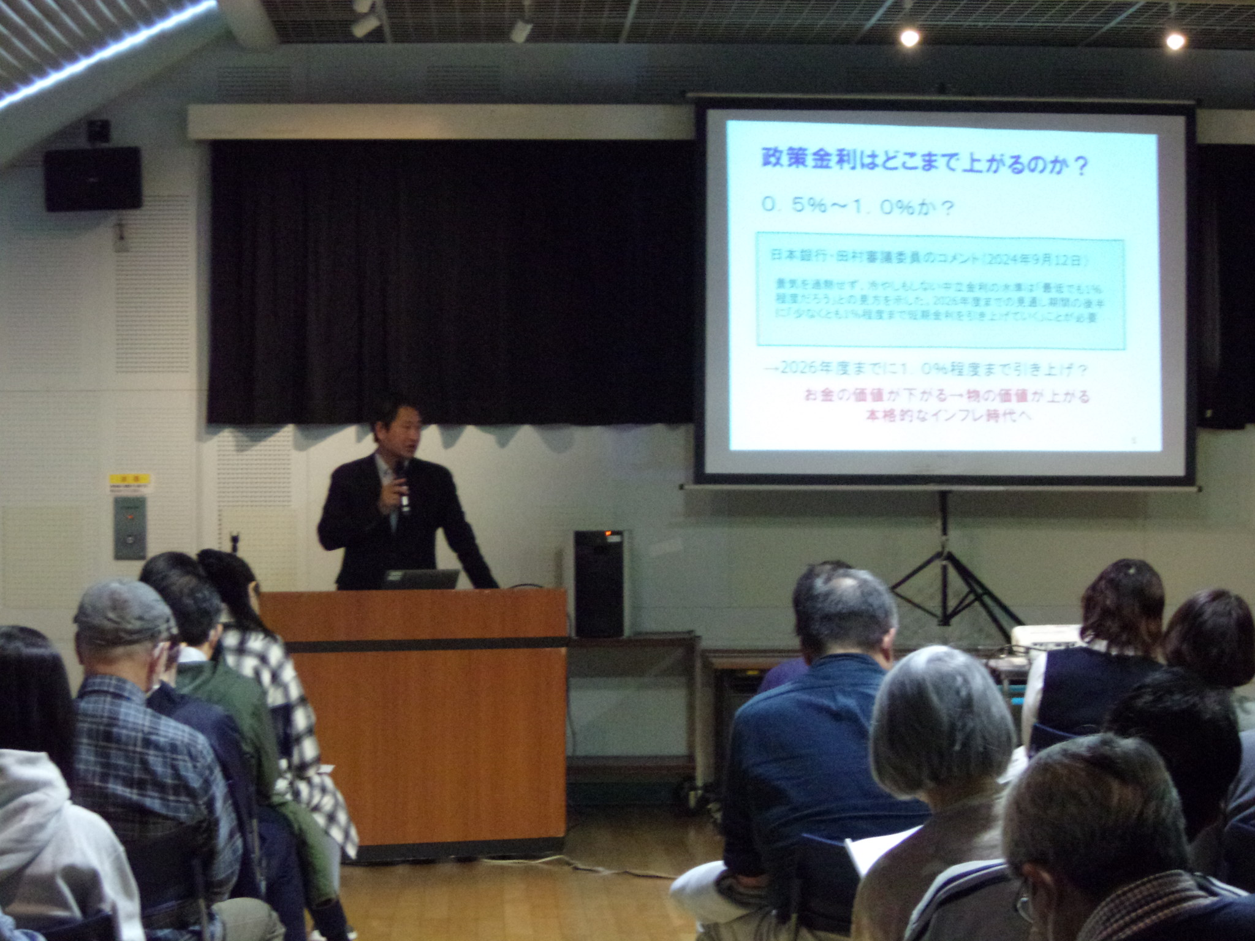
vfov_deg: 13.7
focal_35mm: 108
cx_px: 628
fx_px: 3916
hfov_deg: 18.2
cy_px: 470
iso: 800
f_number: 6.6
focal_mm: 19.6
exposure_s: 1/24
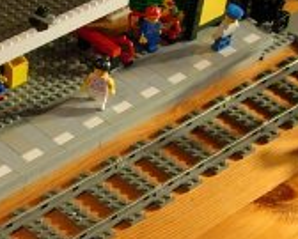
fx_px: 1246
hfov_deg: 13.2
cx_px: -90
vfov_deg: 10.9
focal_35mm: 141
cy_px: 255
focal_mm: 7.8
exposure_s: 1/32
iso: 163
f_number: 2.8
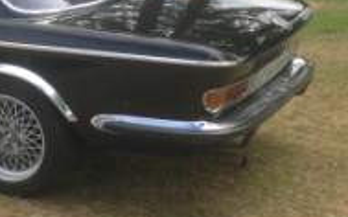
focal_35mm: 83
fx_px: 787
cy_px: 83
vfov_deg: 15.7
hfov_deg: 23.0
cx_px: -61
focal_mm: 4.13
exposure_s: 1/444
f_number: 2.4
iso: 50
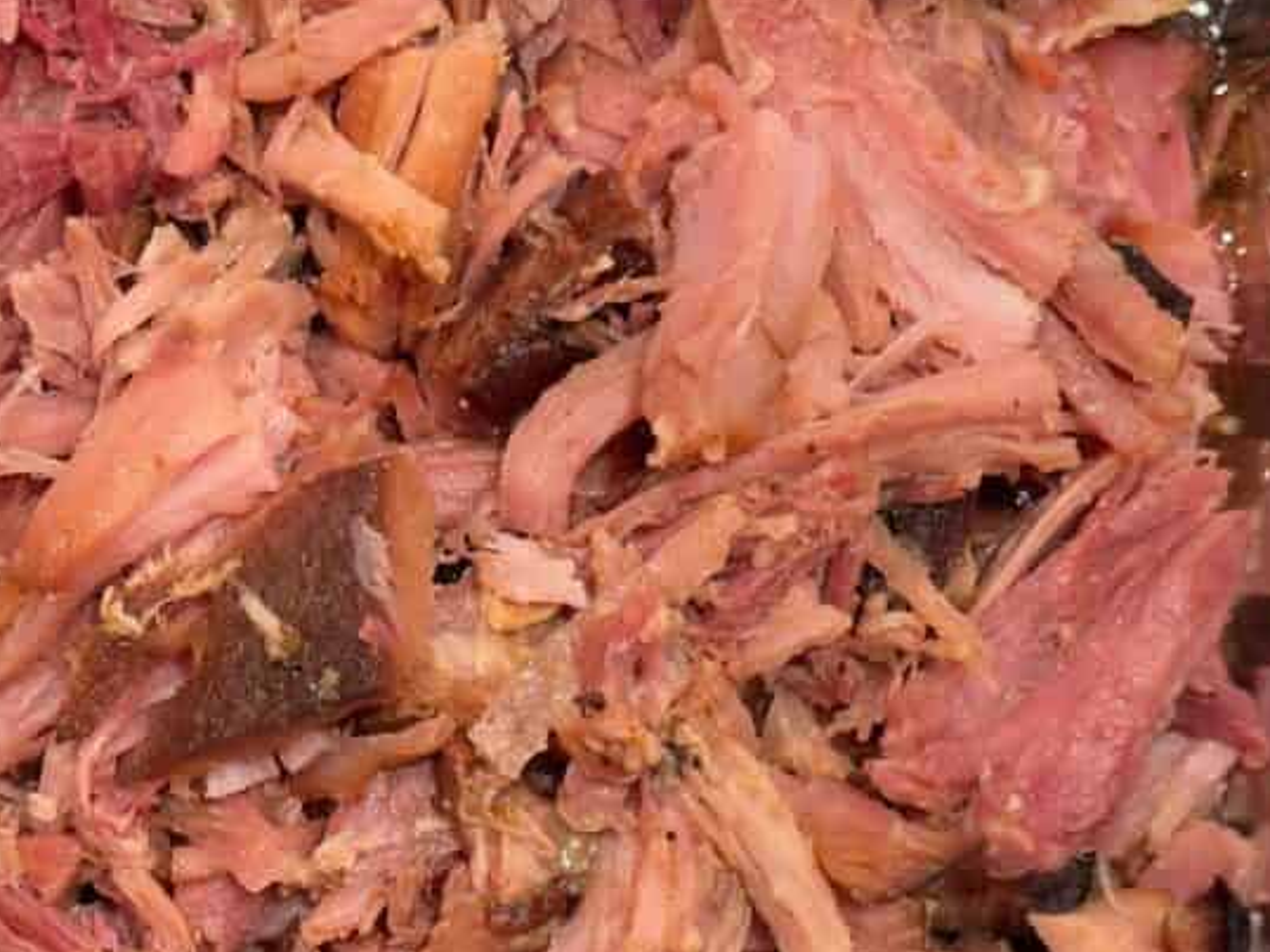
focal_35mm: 110
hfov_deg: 17.6
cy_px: 657
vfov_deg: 13.4
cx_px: 113
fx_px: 4034
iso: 200
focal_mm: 6.76
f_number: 1.78
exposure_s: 1/40
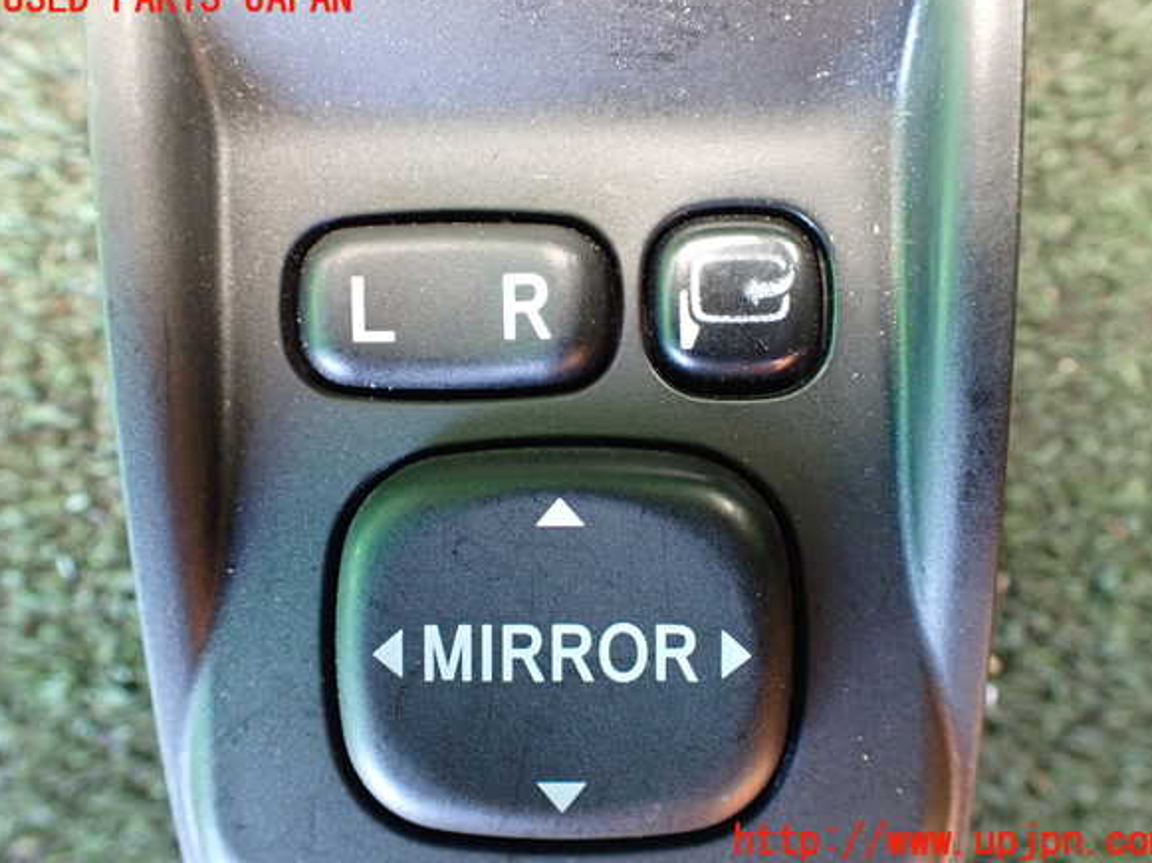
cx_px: 587
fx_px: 1031
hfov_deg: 58.4
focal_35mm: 31
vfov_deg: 45.4
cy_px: 421
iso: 800
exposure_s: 1/30
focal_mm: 5.4
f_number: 2.3
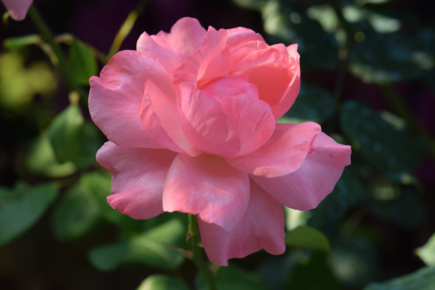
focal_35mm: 128
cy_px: 145
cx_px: 218
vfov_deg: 10.8
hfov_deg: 16.1
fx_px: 1541
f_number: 6.3
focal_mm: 85
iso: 100
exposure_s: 1/160
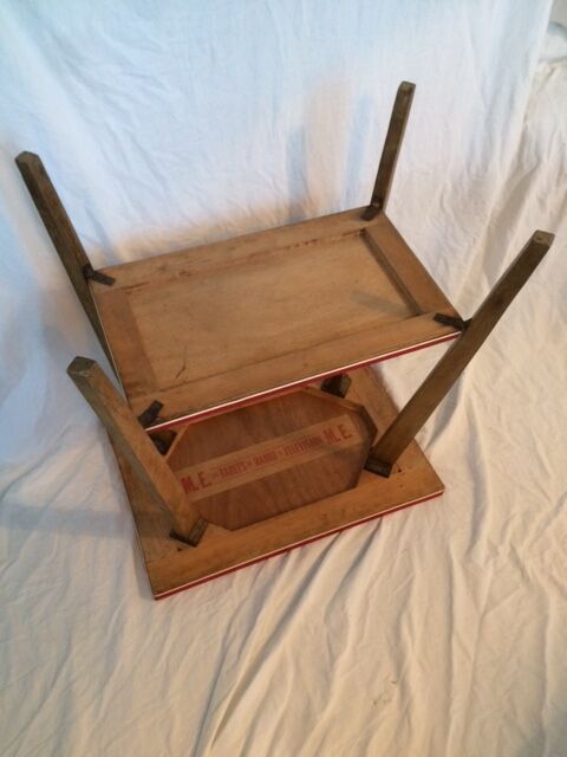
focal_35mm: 29
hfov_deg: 48.2
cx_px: 284
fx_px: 633
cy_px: 378
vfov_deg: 61.7
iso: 320
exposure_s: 1/33
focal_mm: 4.15
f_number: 2.2
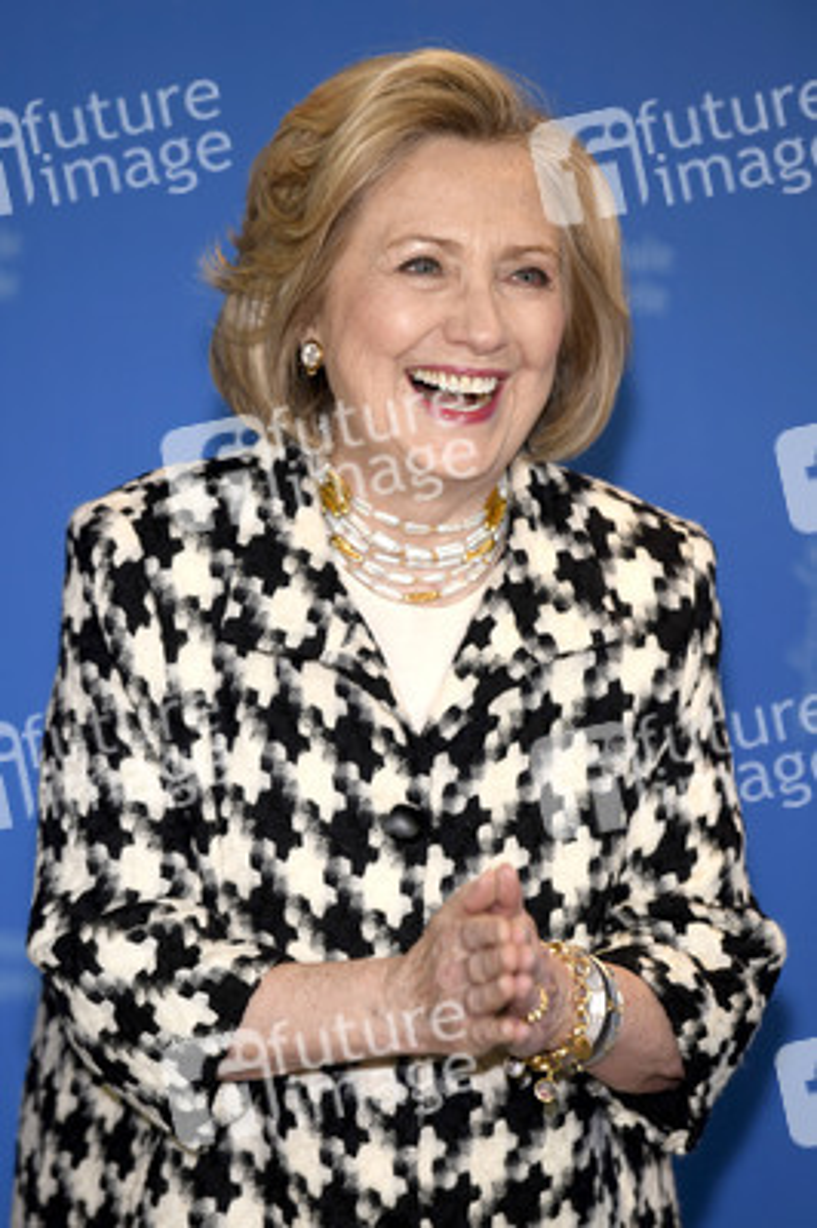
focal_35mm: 180
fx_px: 6138
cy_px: 614
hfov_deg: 7.6
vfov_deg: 11.4
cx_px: 408
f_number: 3.5
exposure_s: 1/320
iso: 640
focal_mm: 180
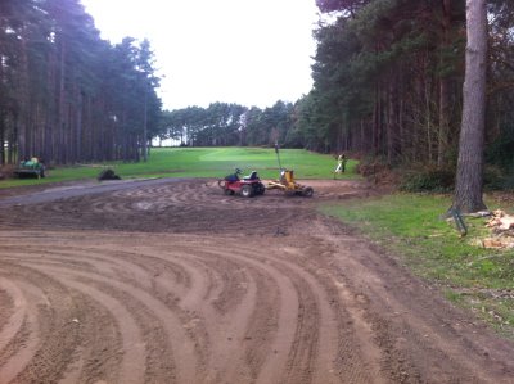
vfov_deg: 40.6
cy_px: 192
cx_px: 257
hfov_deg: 52.7
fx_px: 519
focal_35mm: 35
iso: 80
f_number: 2.8
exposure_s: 1/30
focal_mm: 3.85
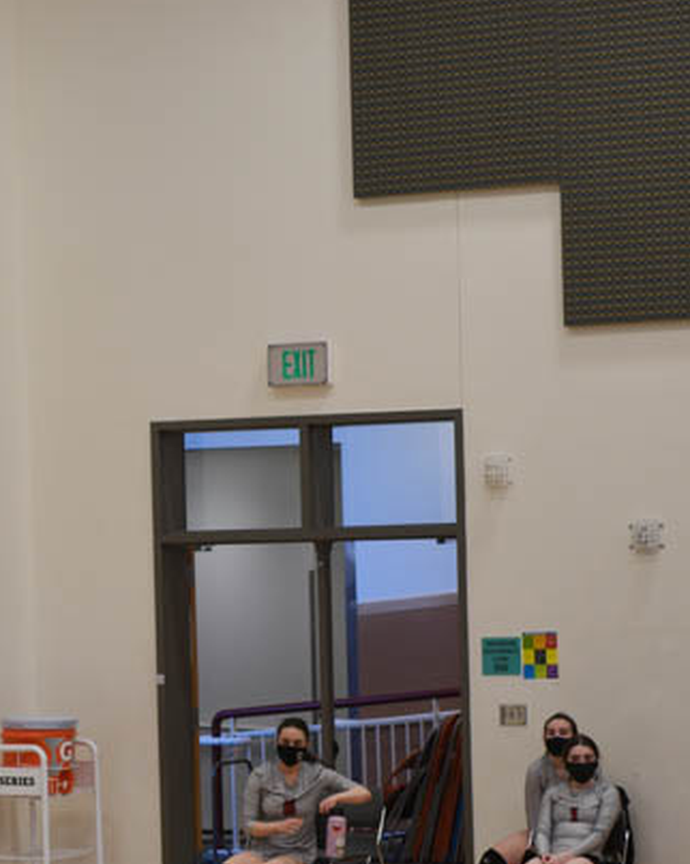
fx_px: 4164
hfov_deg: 9.5
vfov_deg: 11.8
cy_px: 634
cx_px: 174
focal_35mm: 163
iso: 400
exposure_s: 1/200
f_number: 3.2
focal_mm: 70
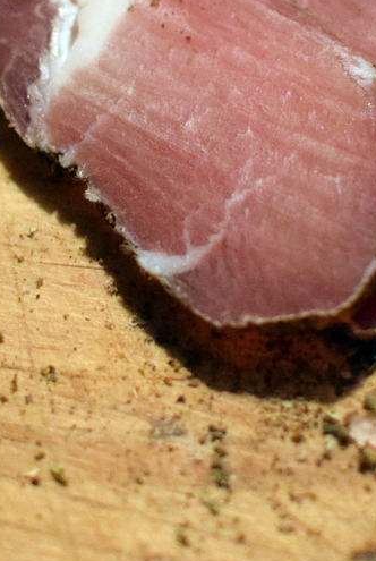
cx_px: 258
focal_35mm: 85
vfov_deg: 23.9
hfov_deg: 16.1
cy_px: 231
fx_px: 1323
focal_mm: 35
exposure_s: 1/125
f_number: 2.5
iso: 3200
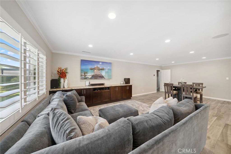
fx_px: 77
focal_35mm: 12
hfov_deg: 112.6
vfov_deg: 90.0
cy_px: 77
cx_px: 116
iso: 400
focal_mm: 12
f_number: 8
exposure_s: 1/10
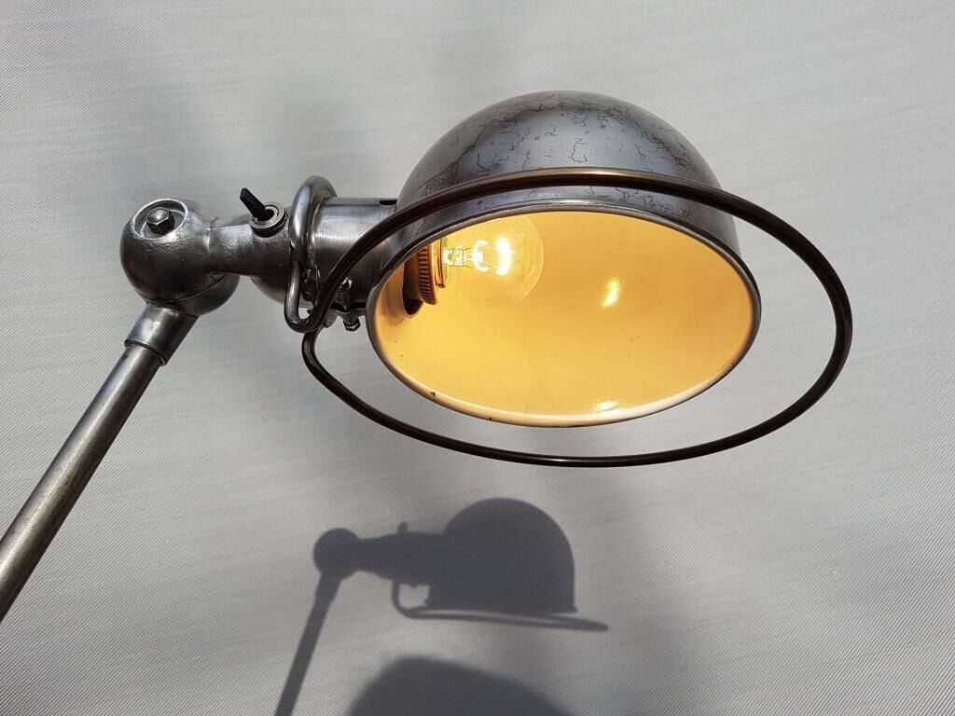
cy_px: 358
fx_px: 717
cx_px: 478
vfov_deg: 53.1
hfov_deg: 67.3
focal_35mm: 26
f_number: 1.7
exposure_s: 1/1104
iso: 40
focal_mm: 4.2
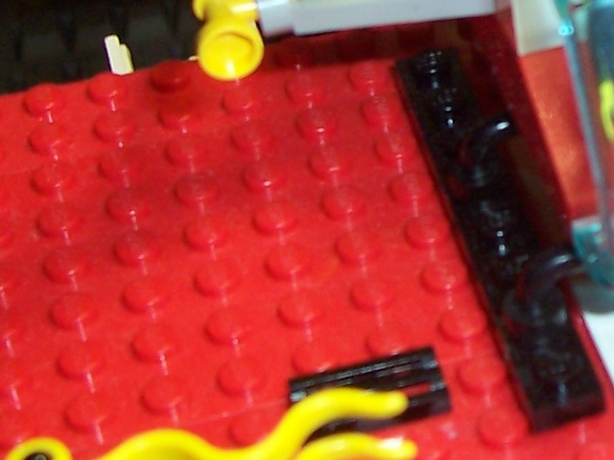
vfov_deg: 13.2
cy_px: 38
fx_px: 1968
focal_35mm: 111
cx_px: 689
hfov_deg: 17.1
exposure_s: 1/60
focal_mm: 5.6
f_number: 2.7
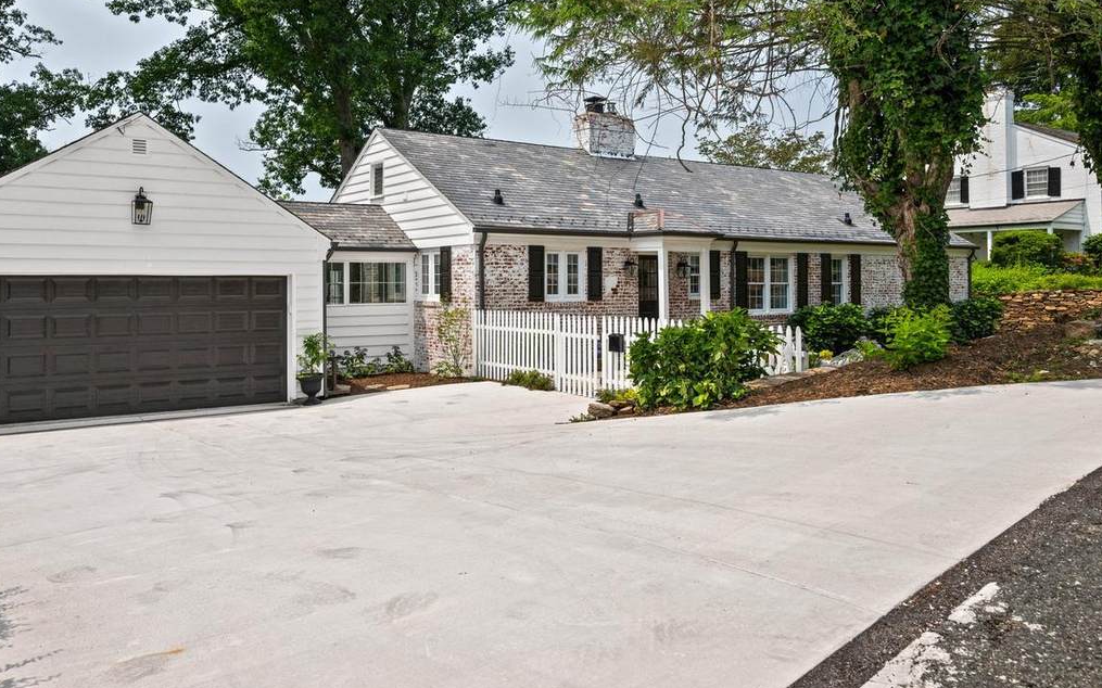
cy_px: 262
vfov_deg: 45.6
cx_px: 439
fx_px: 811
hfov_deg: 67.7
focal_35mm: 27
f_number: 5.6
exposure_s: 1/1000
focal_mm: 21
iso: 200
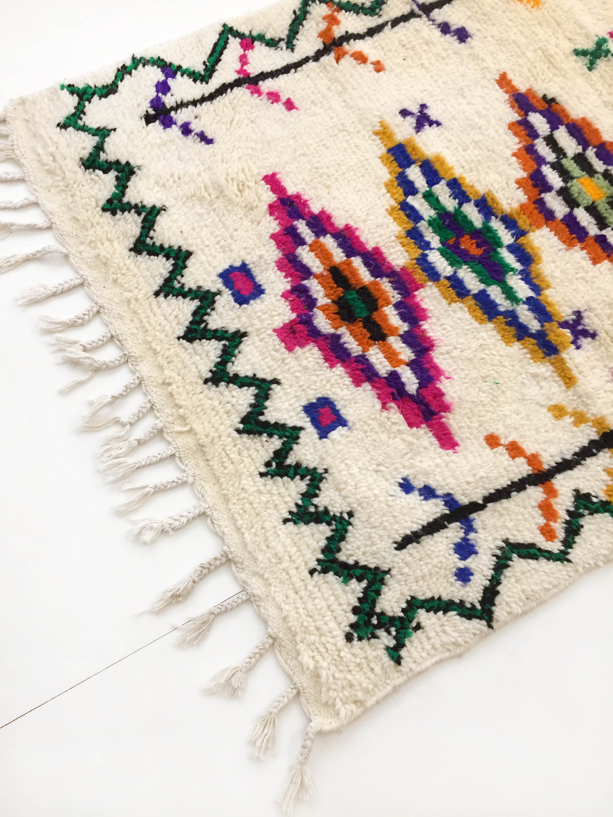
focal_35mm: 29
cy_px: 408
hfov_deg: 48.2
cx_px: 306
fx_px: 685
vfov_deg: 61.7
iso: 200
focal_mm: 4.15
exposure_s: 1/33
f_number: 2.2
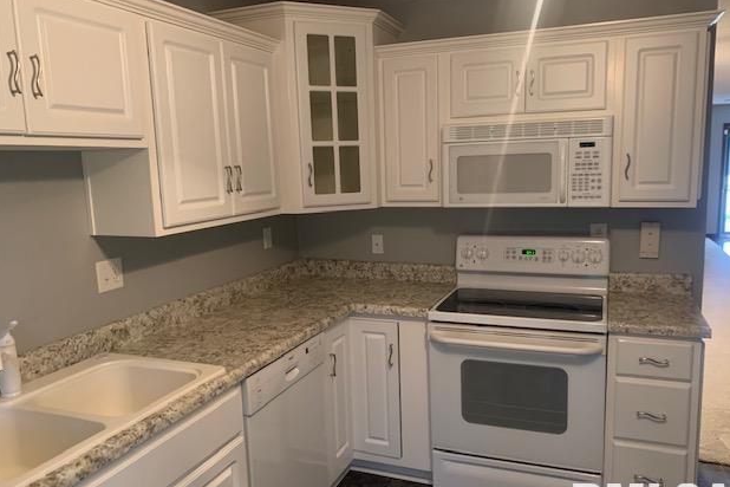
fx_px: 568
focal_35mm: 28
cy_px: 260
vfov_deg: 46.4
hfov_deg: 65.5
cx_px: 374
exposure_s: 1/40
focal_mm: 4.25
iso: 400
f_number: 1.8
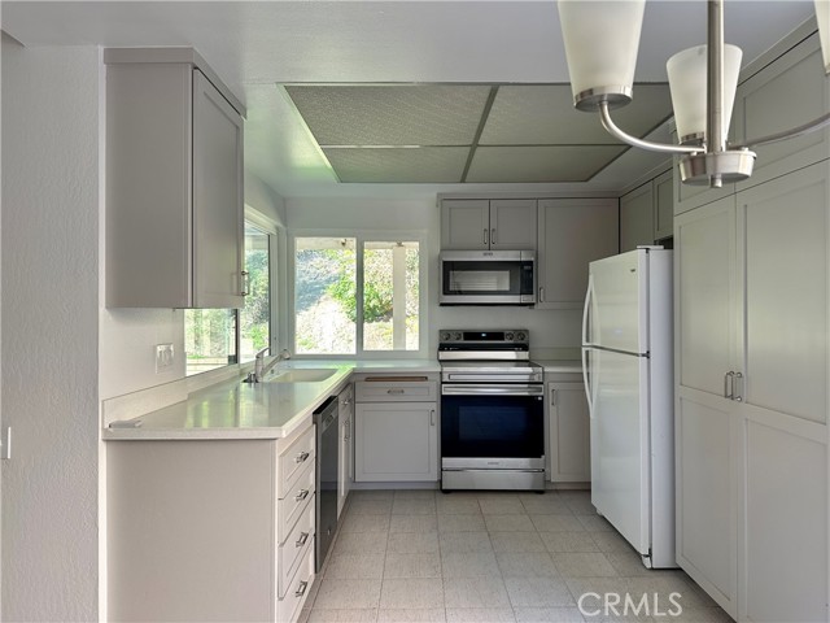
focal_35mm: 24
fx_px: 575
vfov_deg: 56.8
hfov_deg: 71.6
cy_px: 312
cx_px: 415
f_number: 1.78
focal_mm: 6.86
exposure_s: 1/121
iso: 125
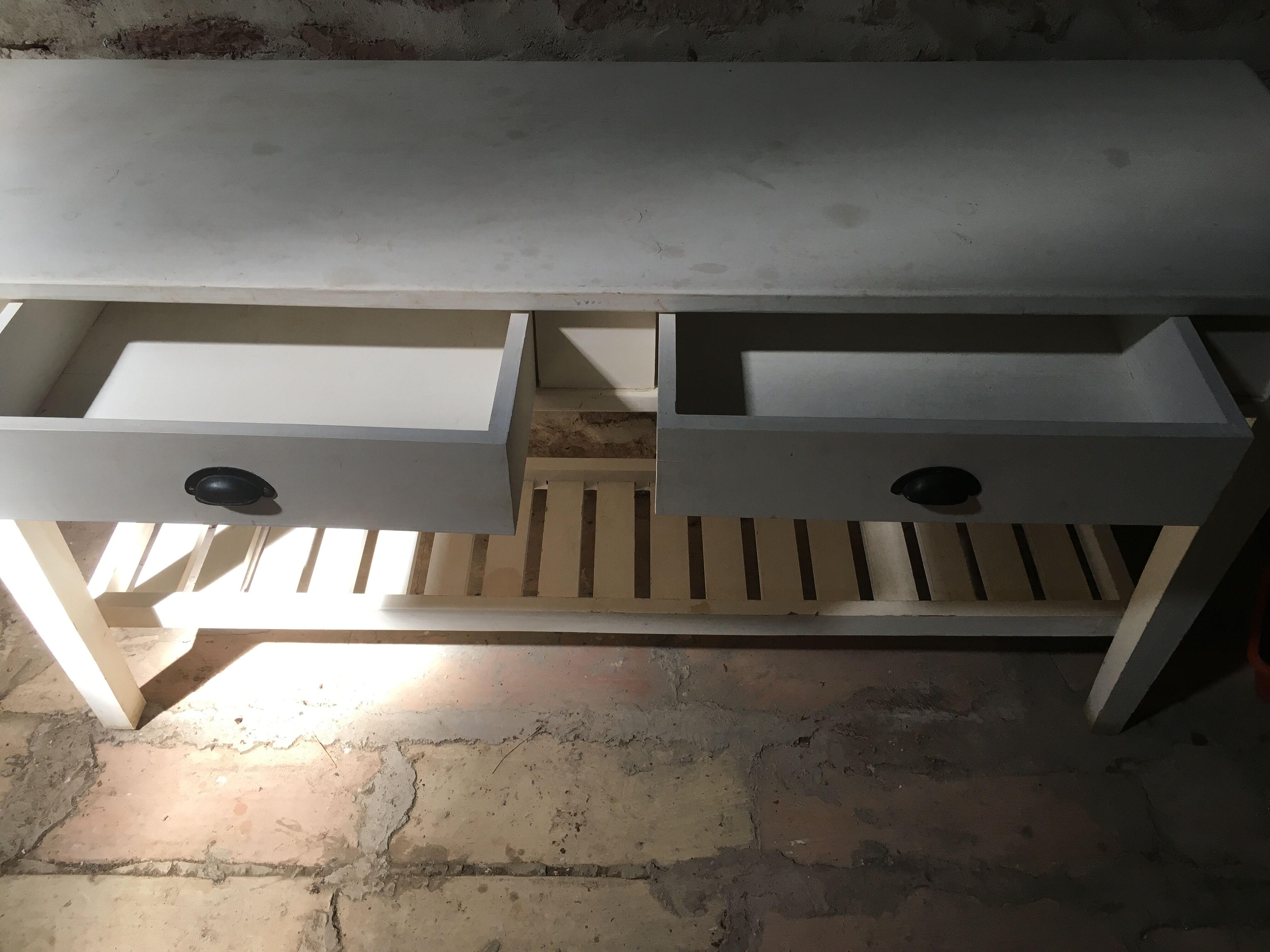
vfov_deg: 48.2
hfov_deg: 61.7
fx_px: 1064
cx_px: 635
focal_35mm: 29
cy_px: 476
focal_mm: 4.15
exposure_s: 1/33
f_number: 2.2
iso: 25
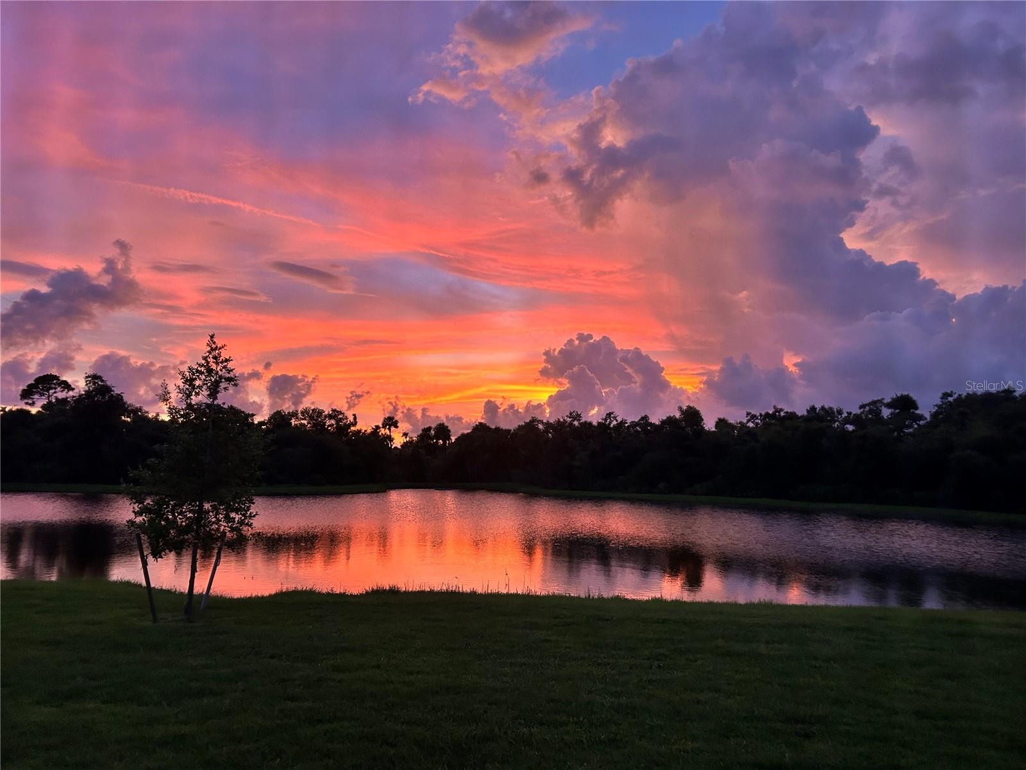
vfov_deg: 53.1
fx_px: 771
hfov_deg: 67.3
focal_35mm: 26
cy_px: 385
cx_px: 513
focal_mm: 5.7
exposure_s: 1/60
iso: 320
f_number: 1.5
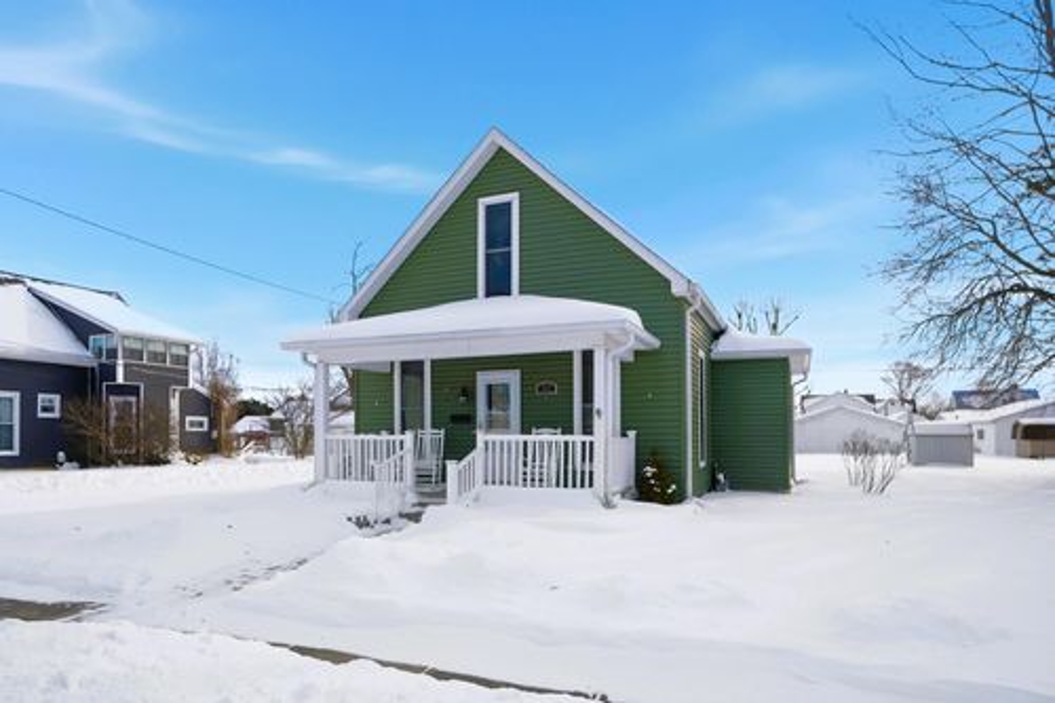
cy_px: 352
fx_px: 615
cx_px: 528
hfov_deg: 81.2
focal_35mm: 21
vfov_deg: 59.5
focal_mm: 14
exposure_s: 1/4000
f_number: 4
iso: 100
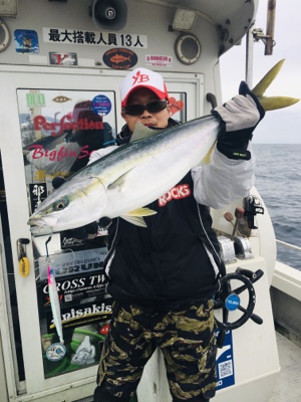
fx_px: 336
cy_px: 201
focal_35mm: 29
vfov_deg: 61.7
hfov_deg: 48.2
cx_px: 150
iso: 25
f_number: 2.2
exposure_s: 1/574
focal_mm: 4.15
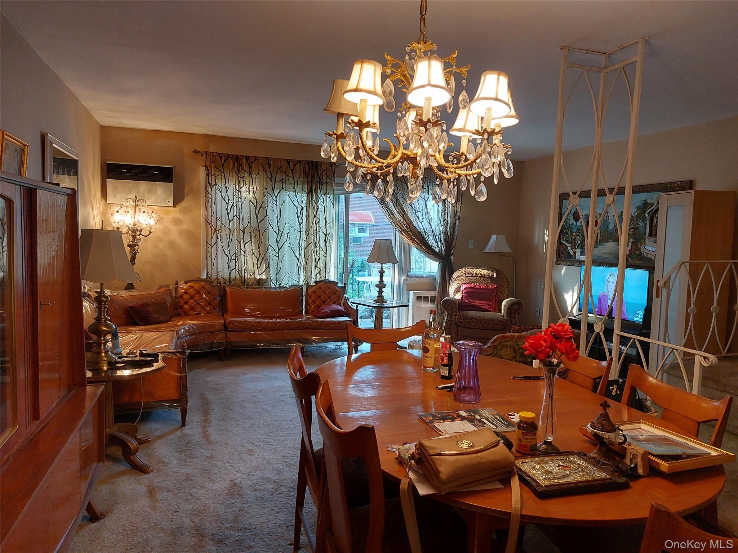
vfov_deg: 56.8
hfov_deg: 71.6
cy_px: 276
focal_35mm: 24
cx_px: 369
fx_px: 512
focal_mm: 5.23
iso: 160
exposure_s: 1/60
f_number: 1.8
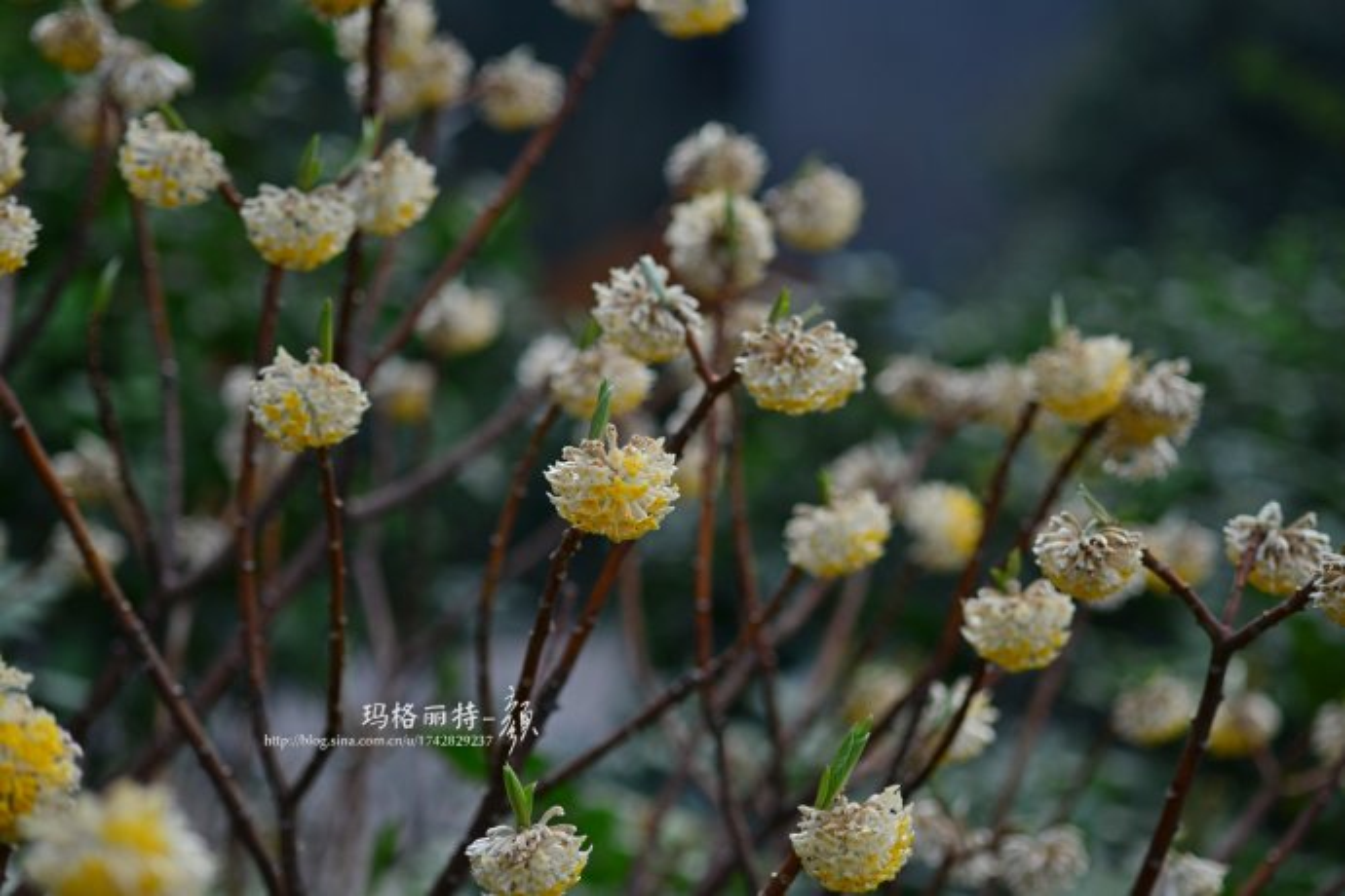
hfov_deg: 19.5
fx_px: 3923
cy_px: 448
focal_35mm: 105
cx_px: 672
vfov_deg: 13.0
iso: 200
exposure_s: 1/1000
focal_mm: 105
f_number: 3.5
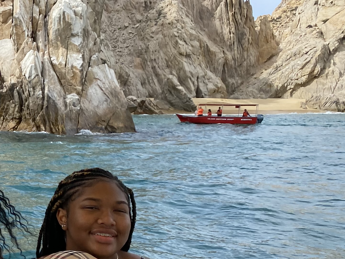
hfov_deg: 23.3
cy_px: 206
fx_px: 728
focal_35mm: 73
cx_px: -116
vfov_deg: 20.0
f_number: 1.8
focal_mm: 4.25
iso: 32
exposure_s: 1/1629
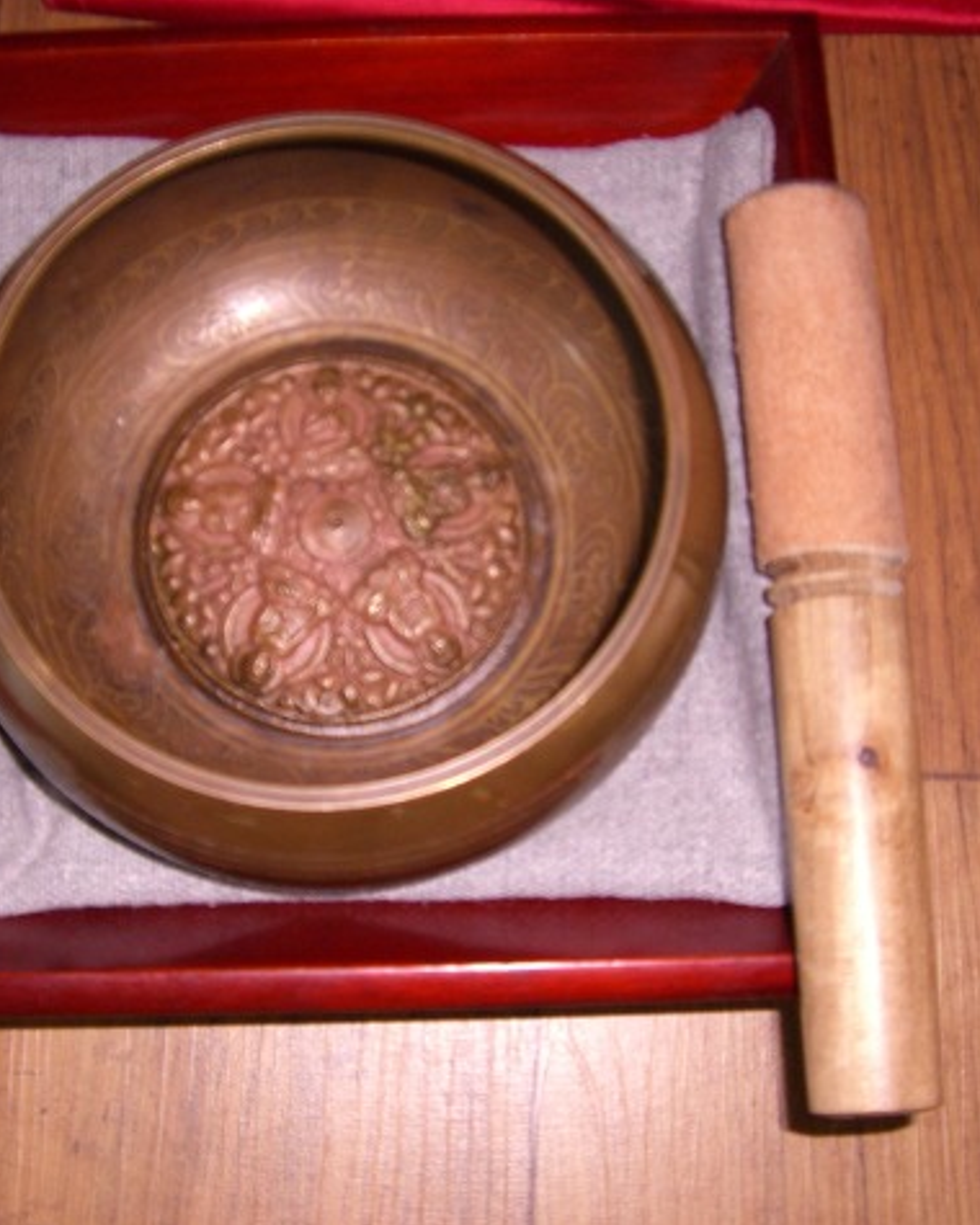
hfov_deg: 30.2
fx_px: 1813
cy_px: 616
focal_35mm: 50
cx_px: 446
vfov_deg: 37.3
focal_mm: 6.2
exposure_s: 1/60
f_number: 2.7
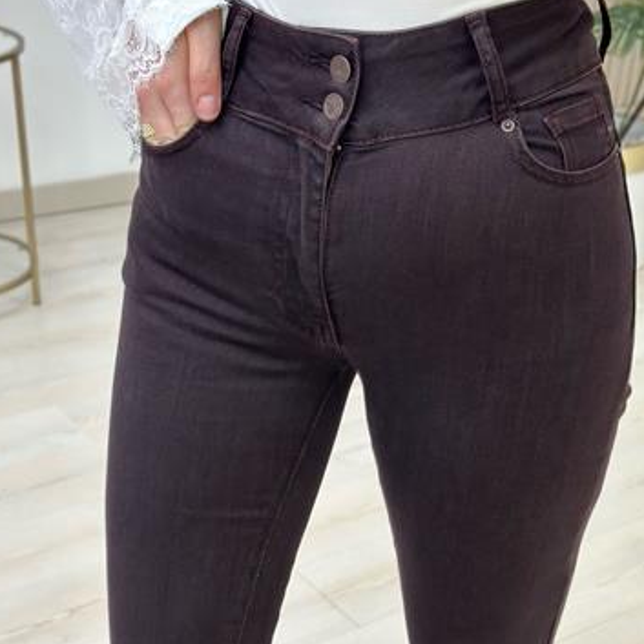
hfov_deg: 26.9
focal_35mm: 64
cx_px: 316
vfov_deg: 26.8
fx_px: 1347
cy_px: 377
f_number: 1.78
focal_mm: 6.86
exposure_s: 1/172
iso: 100
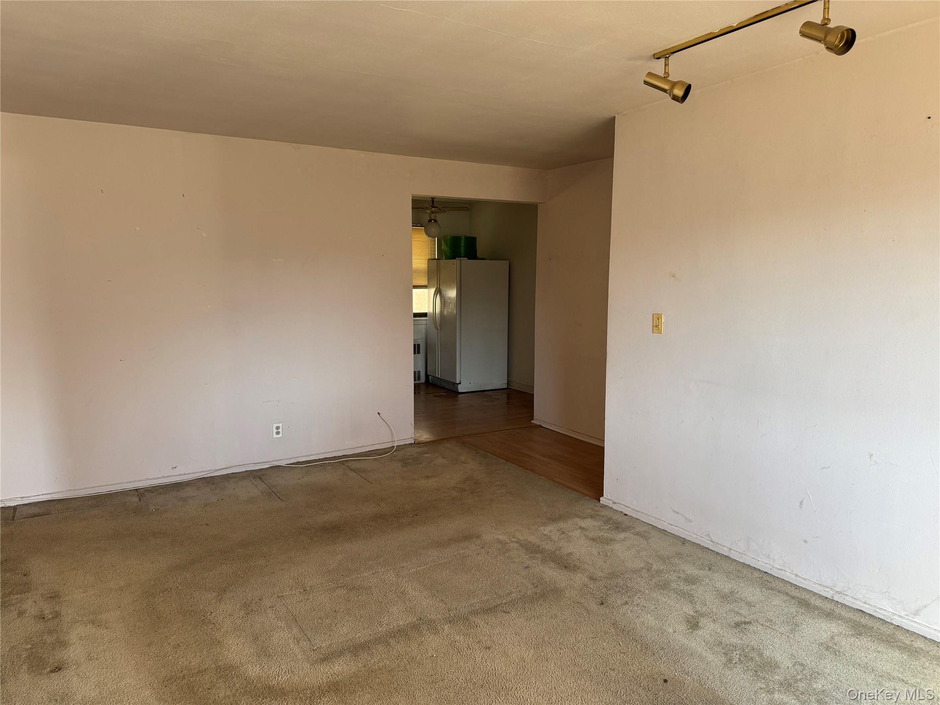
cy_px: 352
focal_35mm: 24
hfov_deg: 71.6
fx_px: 652
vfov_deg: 56.8
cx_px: 470
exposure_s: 1/121
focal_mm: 6.76
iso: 125
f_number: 1.78
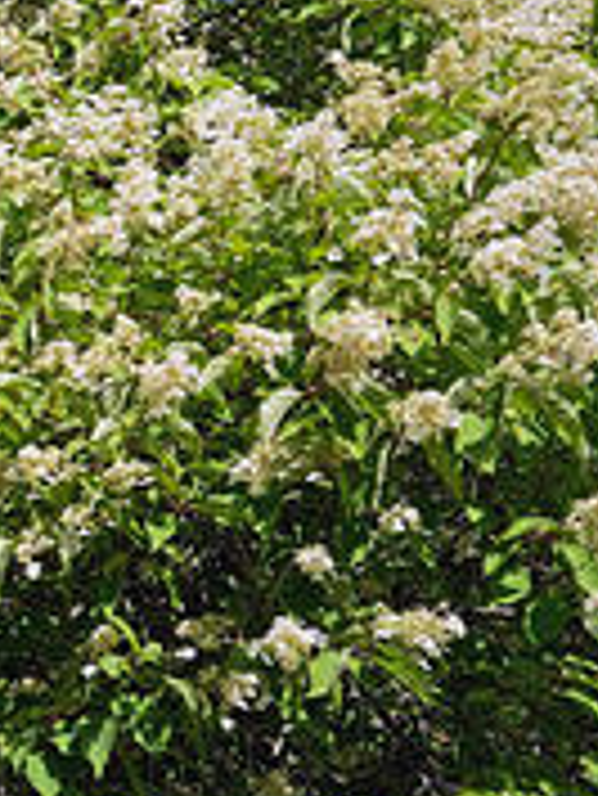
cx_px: -611
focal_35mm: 114
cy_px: 463
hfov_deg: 11.6
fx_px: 2623
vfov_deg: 17.2
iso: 400
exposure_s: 1/250
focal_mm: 35
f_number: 11
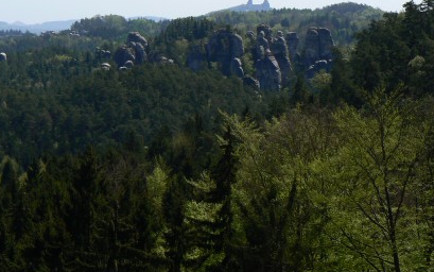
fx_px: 1455
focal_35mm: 123
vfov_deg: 10.7
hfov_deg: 17.0
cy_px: 91
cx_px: 223
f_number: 6.3
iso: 80
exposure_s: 1/500
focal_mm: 15.8
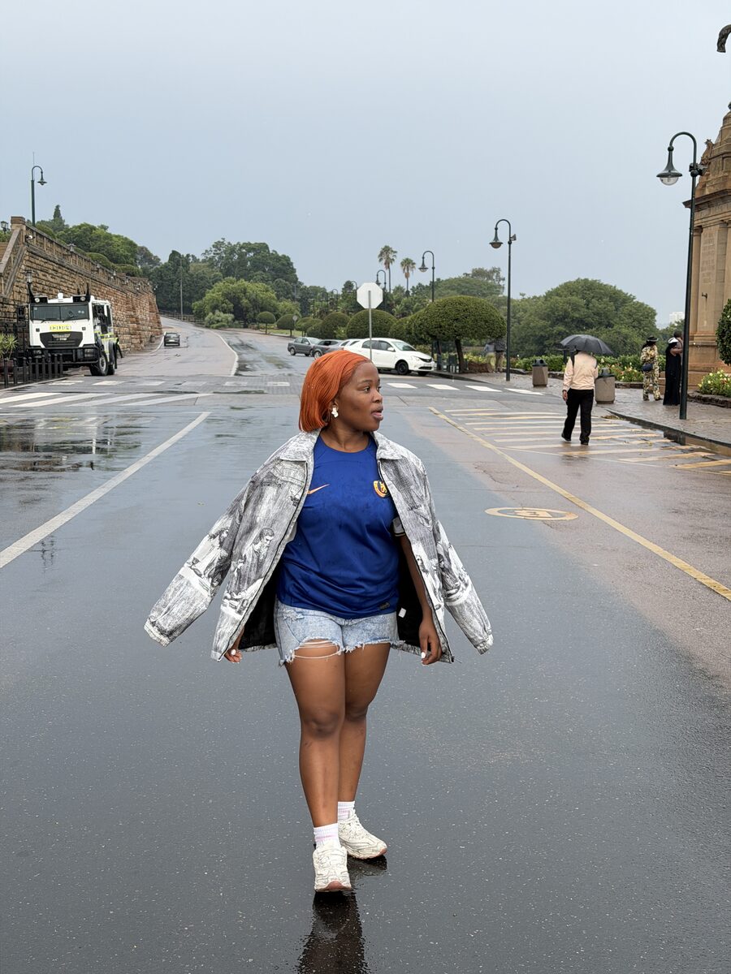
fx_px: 1352
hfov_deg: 30.3
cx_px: 366
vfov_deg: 39.7
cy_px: 487
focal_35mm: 48
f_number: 1.78
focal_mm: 6.76
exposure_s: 1/769
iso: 64
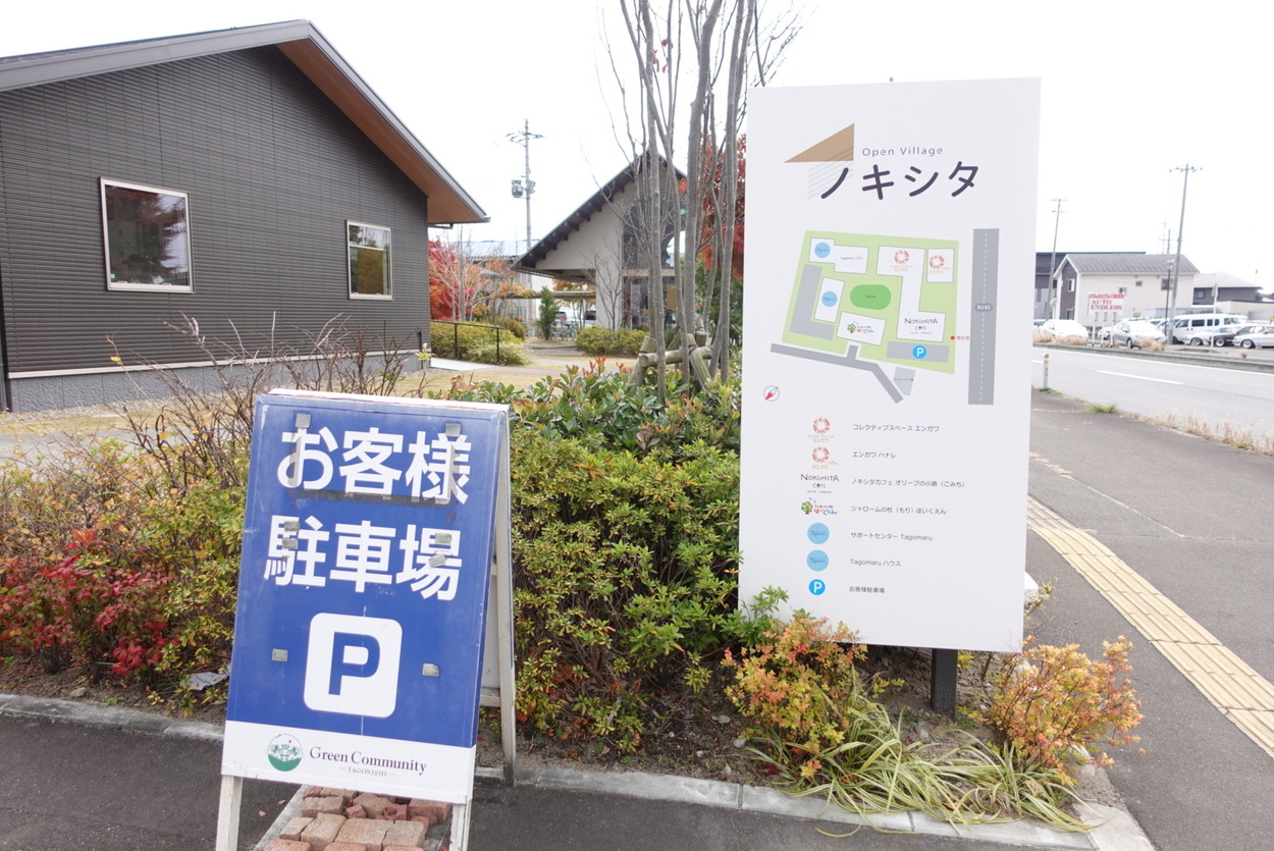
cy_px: 426
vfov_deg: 53.2
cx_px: 637
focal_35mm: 24
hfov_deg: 73.7
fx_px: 850
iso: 125
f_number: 2
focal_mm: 9.4
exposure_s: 1/400
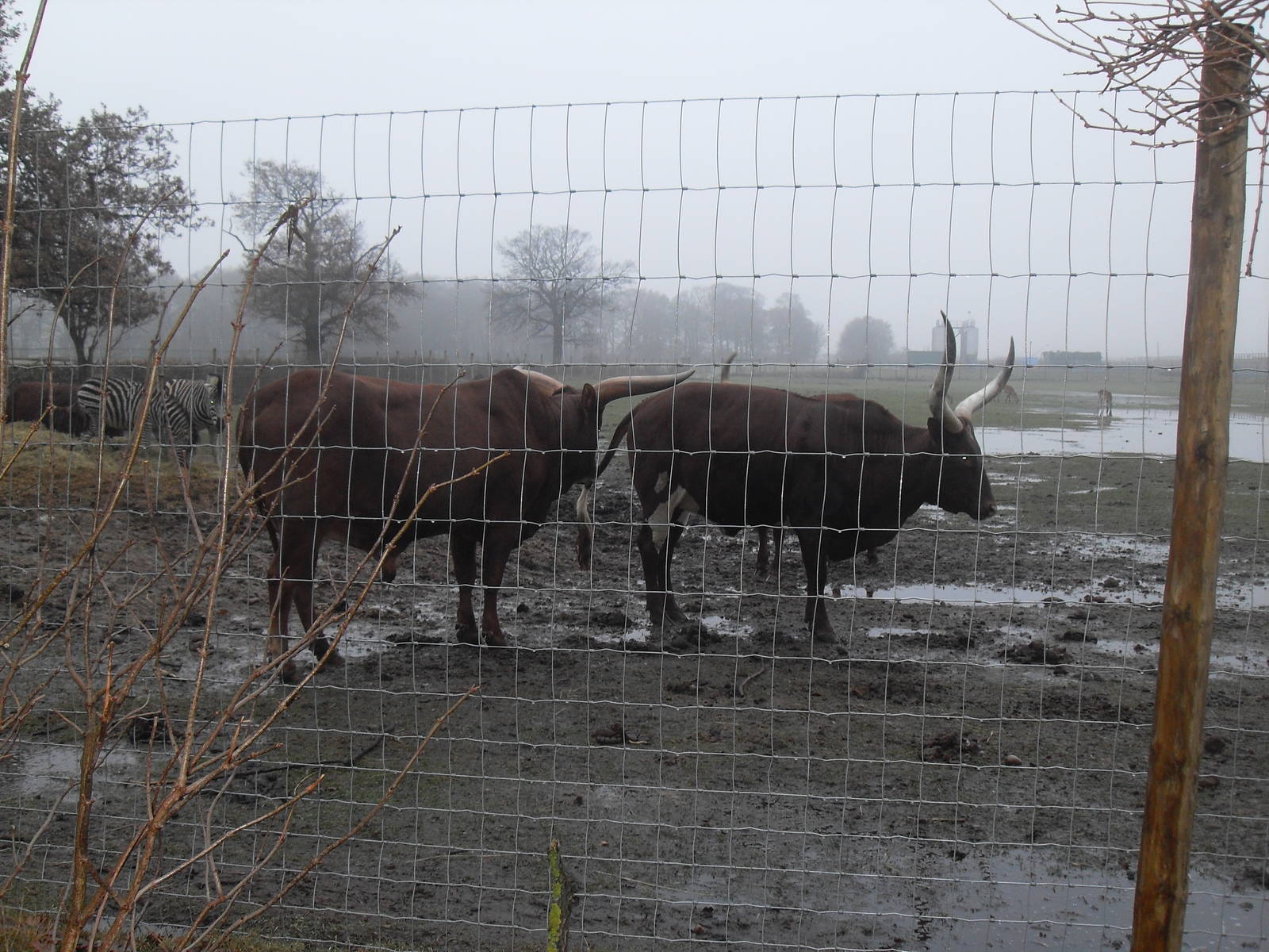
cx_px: 634
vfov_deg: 38.7
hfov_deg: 50.1
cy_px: 476
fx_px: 1356
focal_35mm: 37
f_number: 2.8
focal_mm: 6.3
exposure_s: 1/45
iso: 100
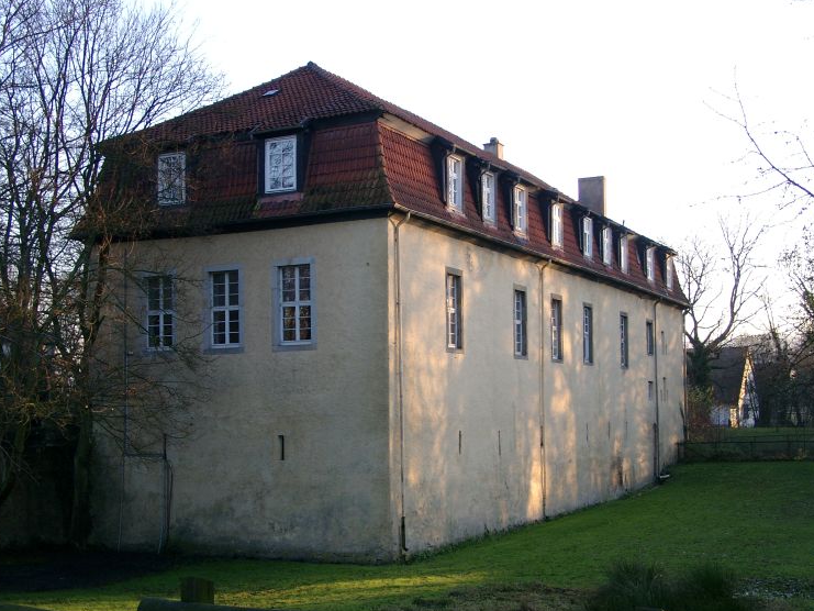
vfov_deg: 27.0
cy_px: 320
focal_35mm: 54
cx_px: 388
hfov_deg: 35.5
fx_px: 1270
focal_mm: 10.4
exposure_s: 1/112
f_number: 2.8
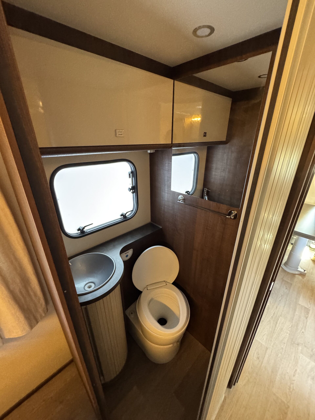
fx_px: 170
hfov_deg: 85.7
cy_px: 210
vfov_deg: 102.1
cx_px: 158
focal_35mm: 14
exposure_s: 1/60
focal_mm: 2.22
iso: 800
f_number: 2.2
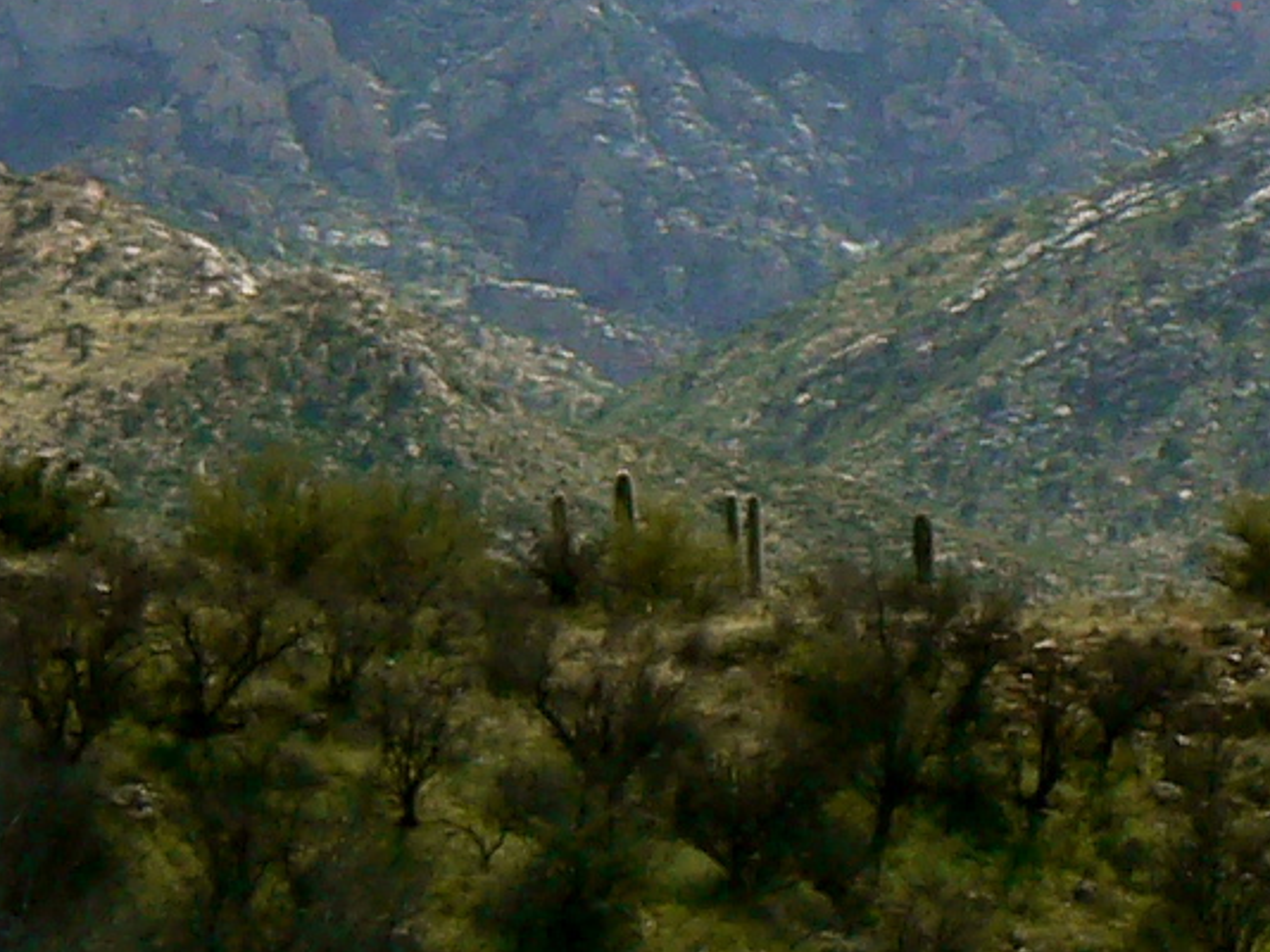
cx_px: 2350
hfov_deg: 7.7
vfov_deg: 6.0
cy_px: 367
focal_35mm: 248
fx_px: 9095
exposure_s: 1/400
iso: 80
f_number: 6.3
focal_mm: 7.9
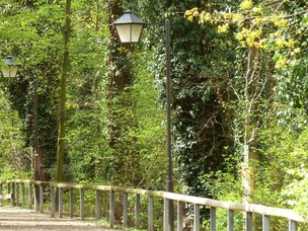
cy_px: 54
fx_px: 3123
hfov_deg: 5.6
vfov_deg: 4.2
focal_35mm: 351
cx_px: 123
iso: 125
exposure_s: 1/60
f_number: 4.5
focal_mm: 29.9
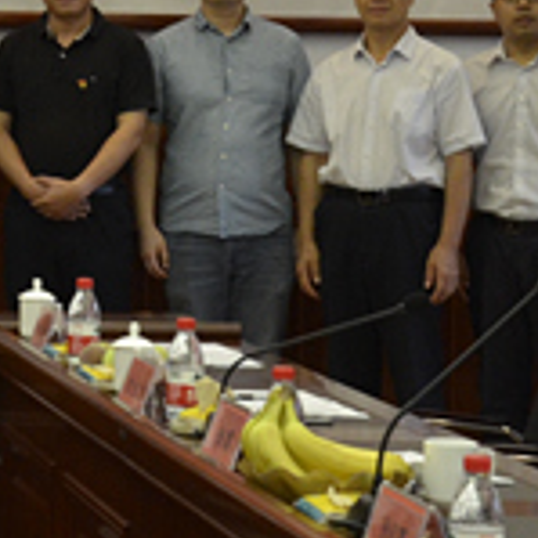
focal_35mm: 177
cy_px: -67
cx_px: -368
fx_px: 3112
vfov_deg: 9.8
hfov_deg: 9.5
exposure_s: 1/160
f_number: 6.3
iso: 1000
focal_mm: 26
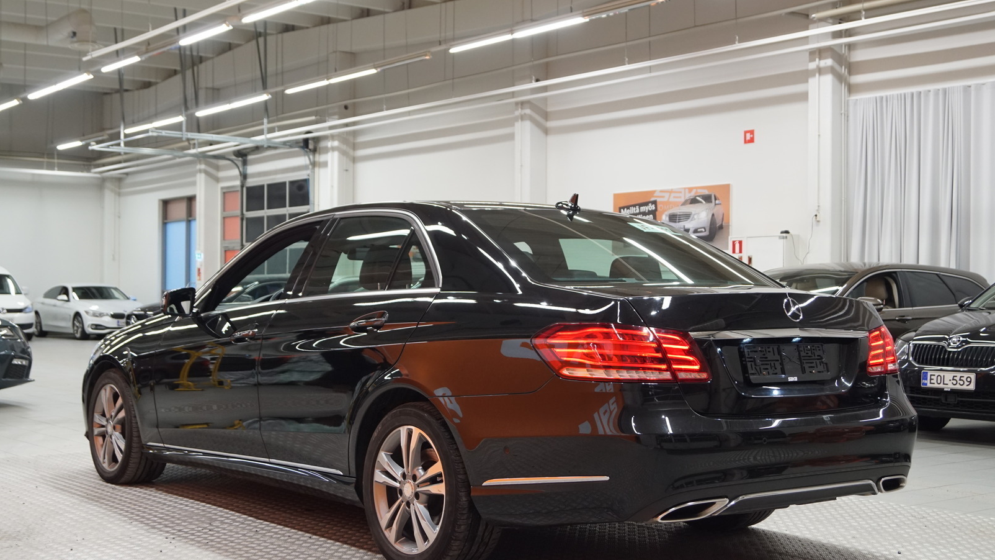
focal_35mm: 56
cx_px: 501
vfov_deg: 21.6
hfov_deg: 37.5
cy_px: 302
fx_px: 1465
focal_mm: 35
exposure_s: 1/50
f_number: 5.6
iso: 800
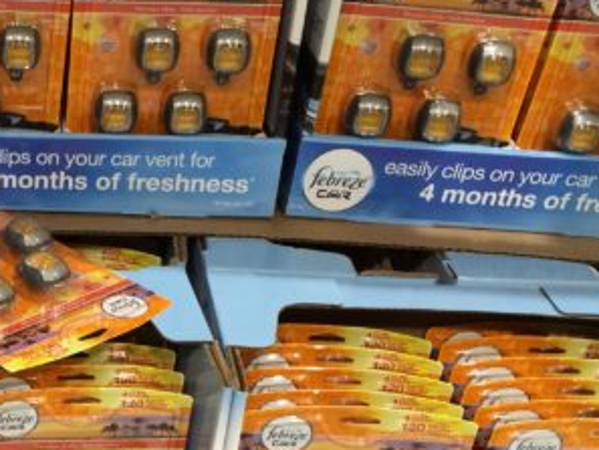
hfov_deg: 24.6
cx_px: -26
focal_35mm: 75
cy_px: 391
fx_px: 1298
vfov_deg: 19.4
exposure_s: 1/30
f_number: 2.2
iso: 160
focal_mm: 4.15
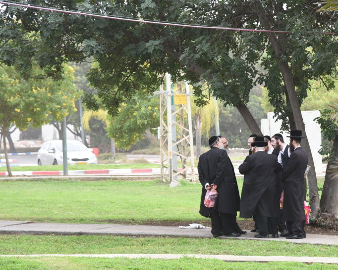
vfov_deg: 9.1
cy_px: 168
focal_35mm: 169
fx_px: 1691
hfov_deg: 11.4
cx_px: 251
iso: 200
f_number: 5.6
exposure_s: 1/100
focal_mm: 120
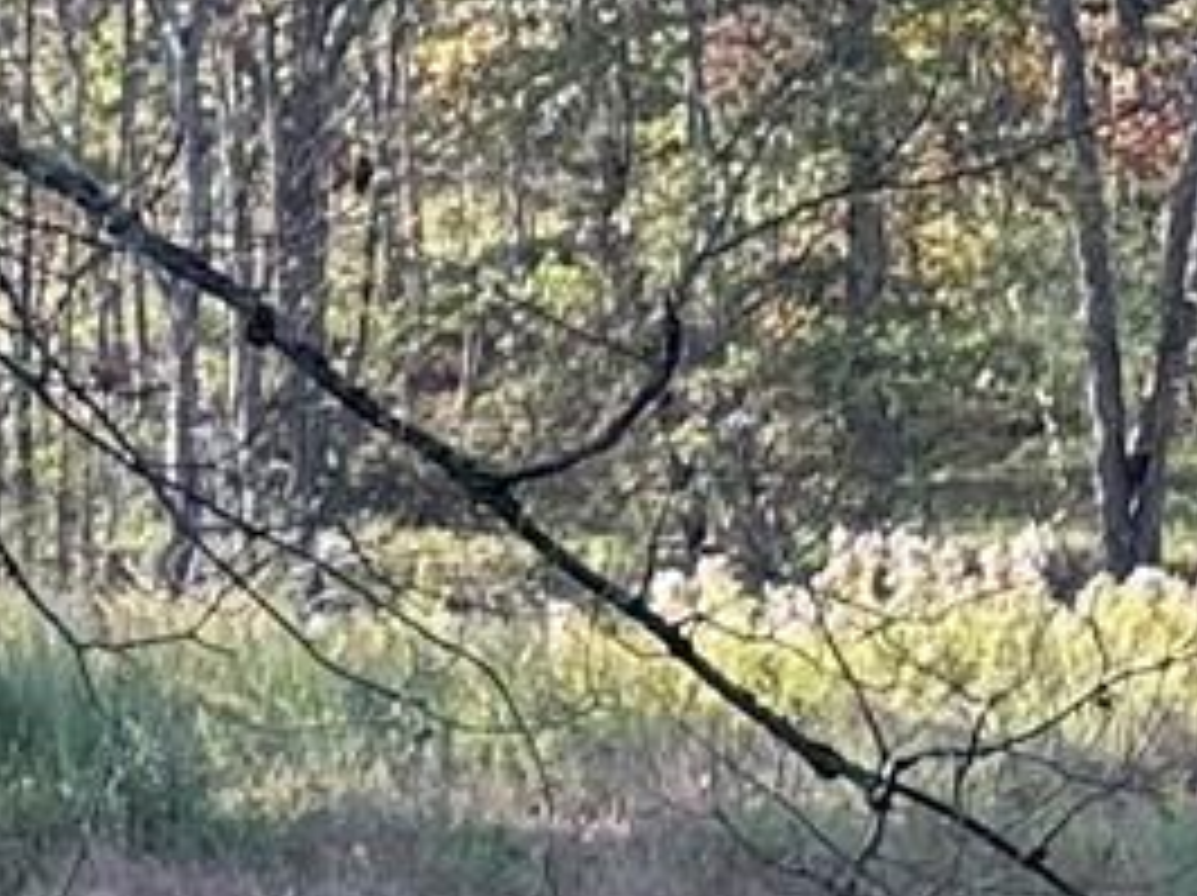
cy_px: 1580
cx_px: -2822
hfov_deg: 8.3
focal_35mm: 185
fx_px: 6391
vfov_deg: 7.8
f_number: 1.78
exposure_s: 1/303
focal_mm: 6.86
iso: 80
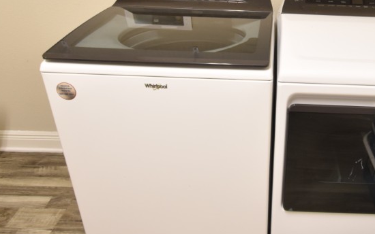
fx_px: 327
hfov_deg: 57.1
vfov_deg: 38.8
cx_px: 275
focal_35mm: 32
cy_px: 70
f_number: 3.5
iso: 800
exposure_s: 1/20
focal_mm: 10
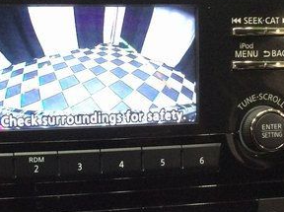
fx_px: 582
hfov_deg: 27.1
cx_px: 77
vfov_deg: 20.6
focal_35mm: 71
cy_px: 126
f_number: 2.4
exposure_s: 1/25
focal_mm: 3.3
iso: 160
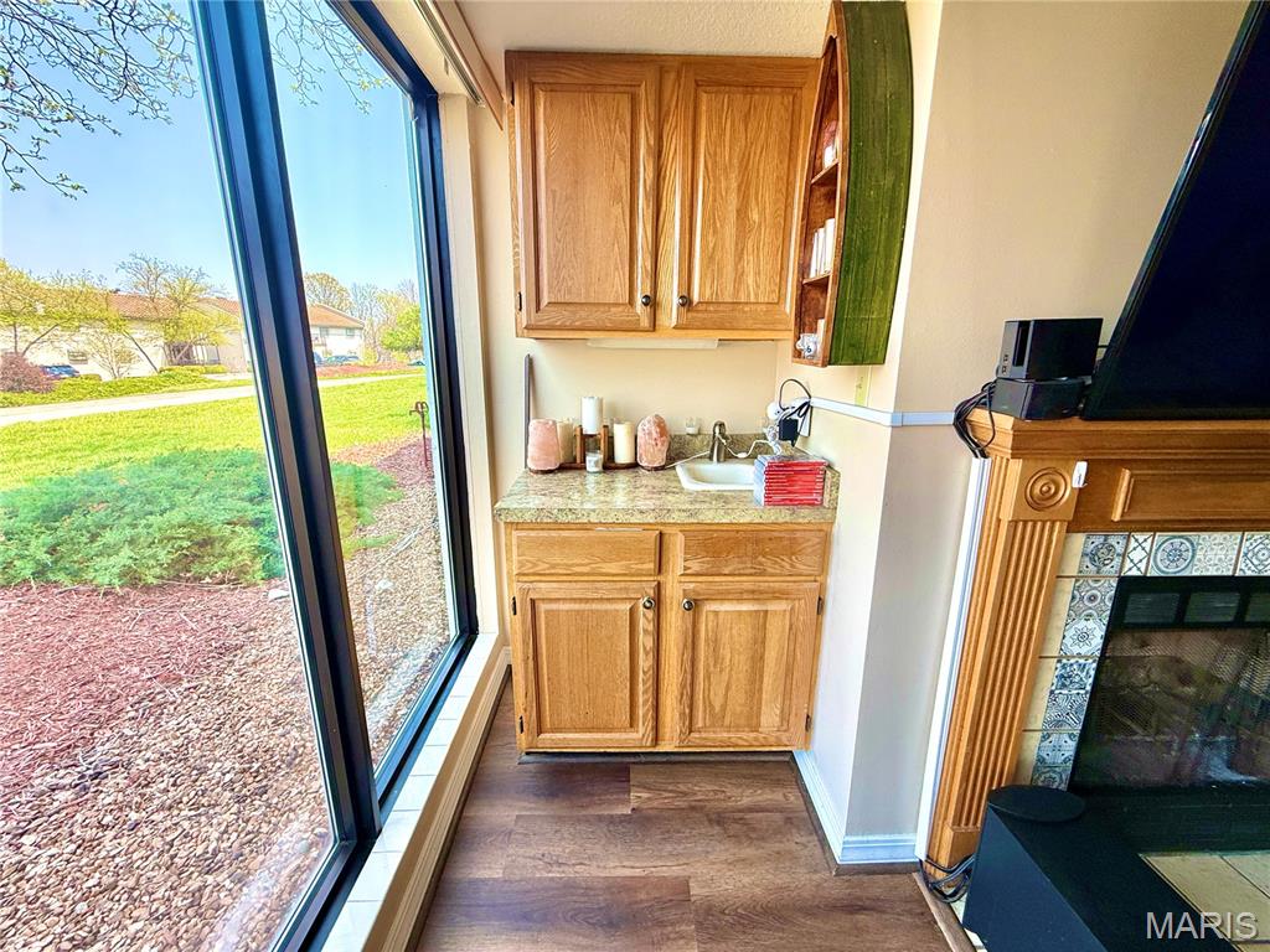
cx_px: 635
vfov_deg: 85.7
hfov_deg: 102.1
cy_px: 476
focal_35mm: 14
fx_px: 514
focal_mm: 2.22
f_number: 2.2
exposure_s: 1/195
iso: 64
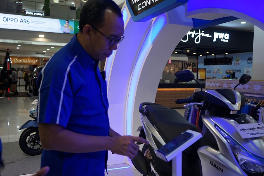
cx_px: 132
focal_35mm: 35
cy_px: 88
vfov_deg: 37.8
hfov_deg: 54.5
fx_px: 257
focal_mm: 35
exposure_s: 1/60
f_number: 4
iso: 320
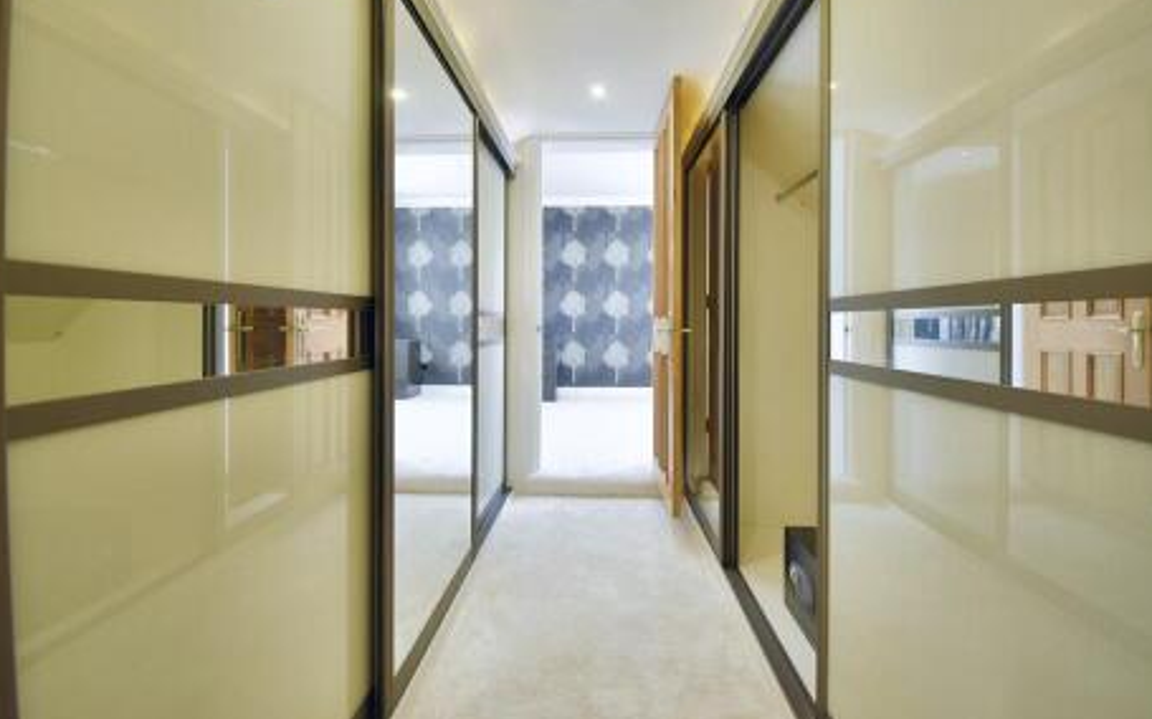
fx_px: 502
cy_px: 328
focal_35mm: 16
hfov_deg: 97.8
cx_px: 572
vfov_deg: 71.1
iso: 180
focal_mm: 10
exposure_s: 1/15
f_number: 4.5
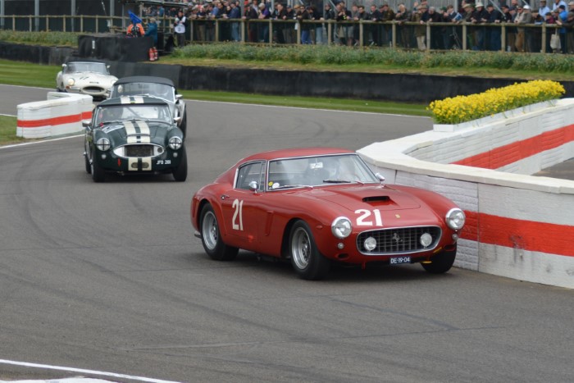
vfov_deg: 11.2
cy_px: 192
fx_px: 1961
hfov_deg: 16.6
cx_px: 287
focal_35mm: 123
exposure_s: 1/500
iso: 400
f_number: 5
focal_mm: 82
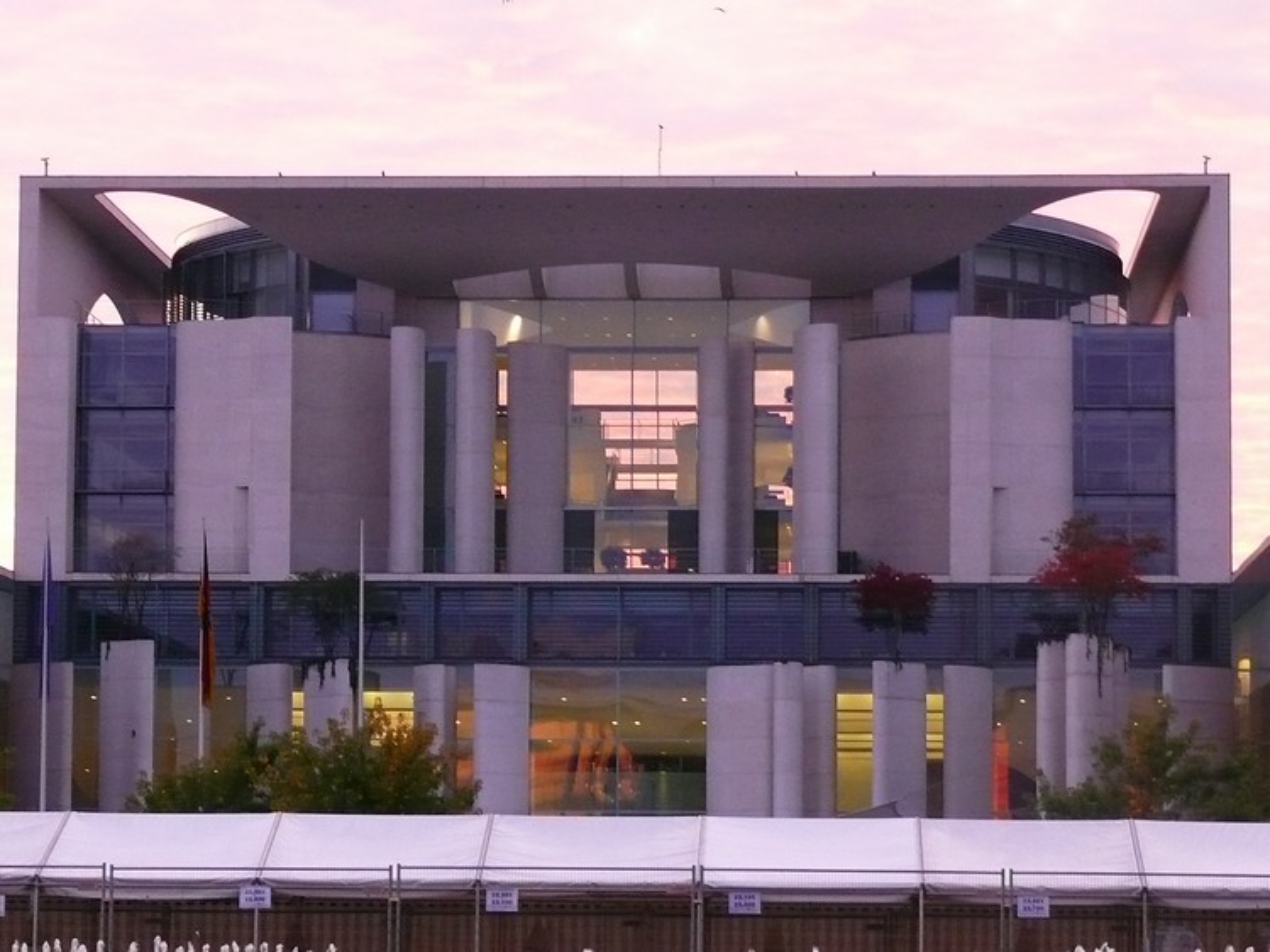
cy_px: 476
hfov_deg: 13.6
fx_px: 5318
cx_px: 635
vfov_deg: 10.2
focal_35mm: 145
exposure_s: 1/20
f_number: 3.2
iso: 400
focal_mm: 21.6
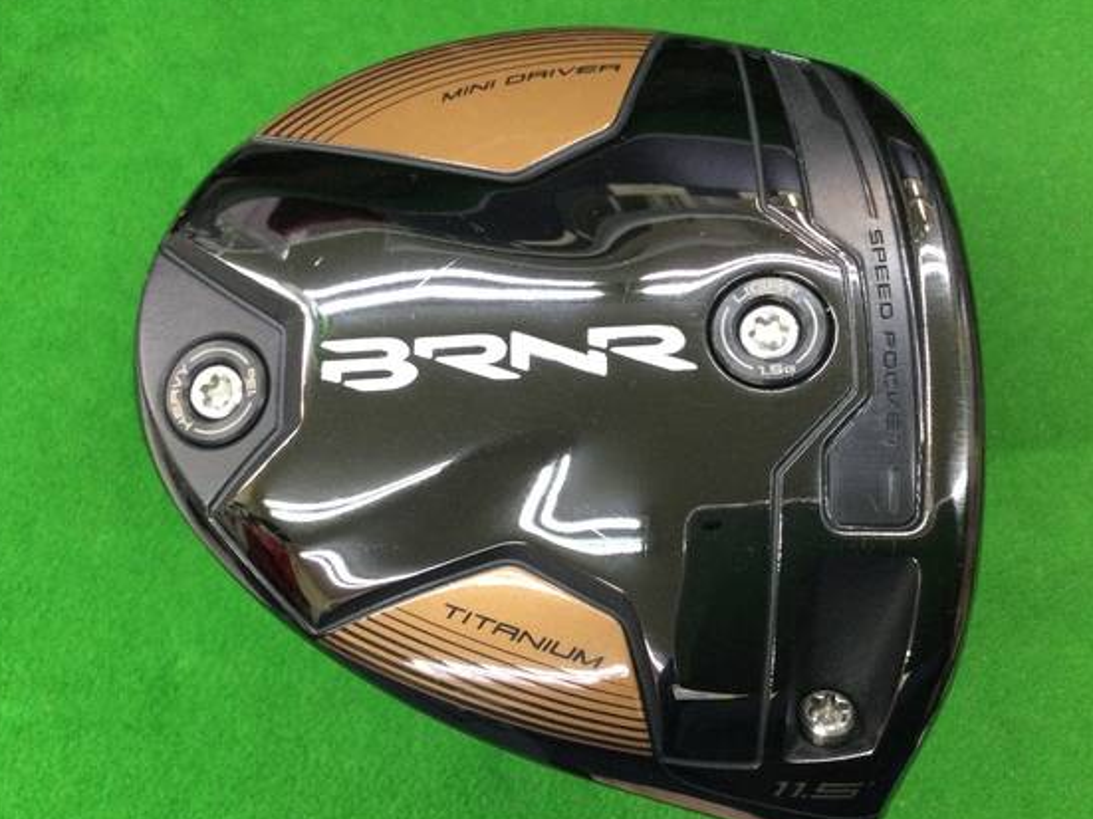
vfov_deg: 39.6
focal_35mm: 36
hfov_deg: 51.3
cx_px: 573
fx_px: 1136
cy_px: 462
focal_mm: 3.3
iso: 160
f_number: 2.4
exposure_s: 1/30
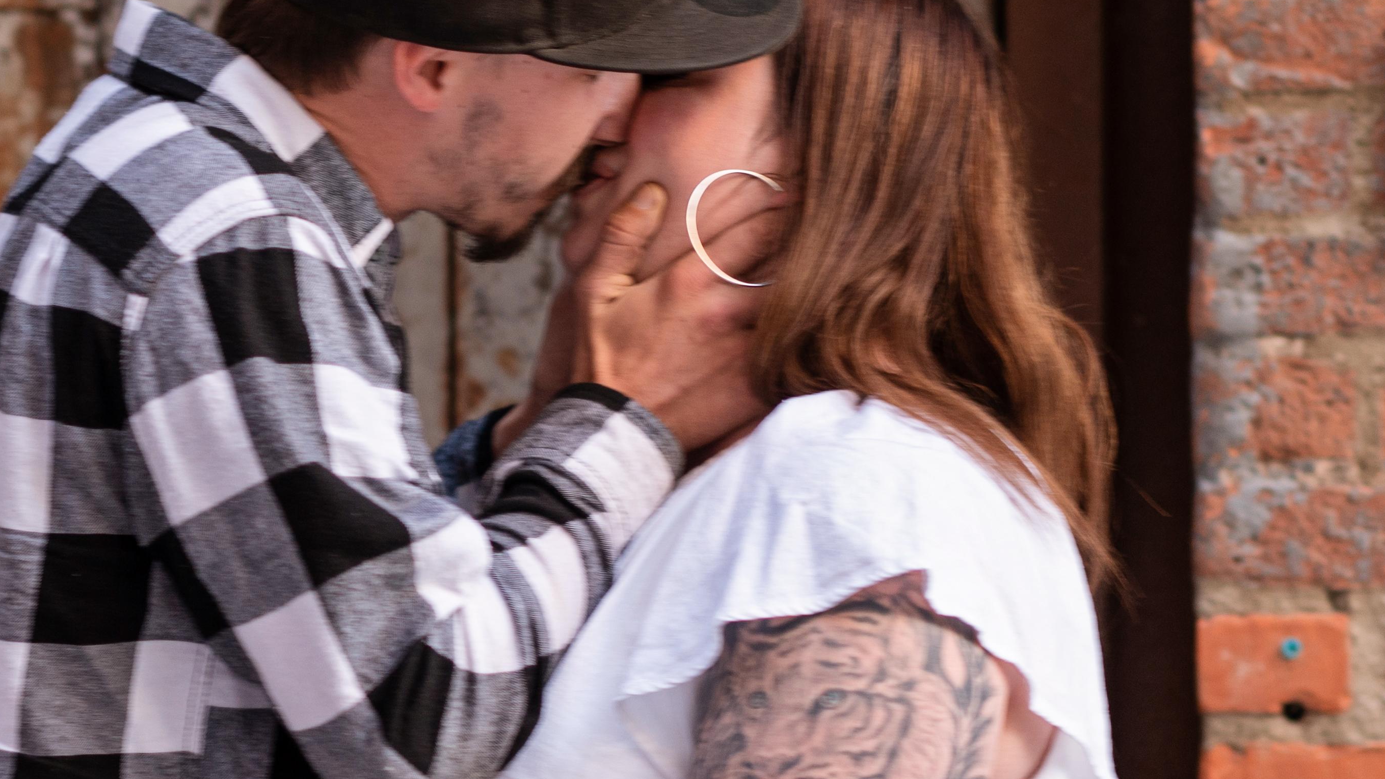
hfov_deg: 10.8
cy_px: 531
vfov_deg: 6.1
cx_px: 218
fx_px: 7272
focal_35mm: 198
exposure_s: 1/100
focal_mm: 85
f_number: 2.8
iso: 250
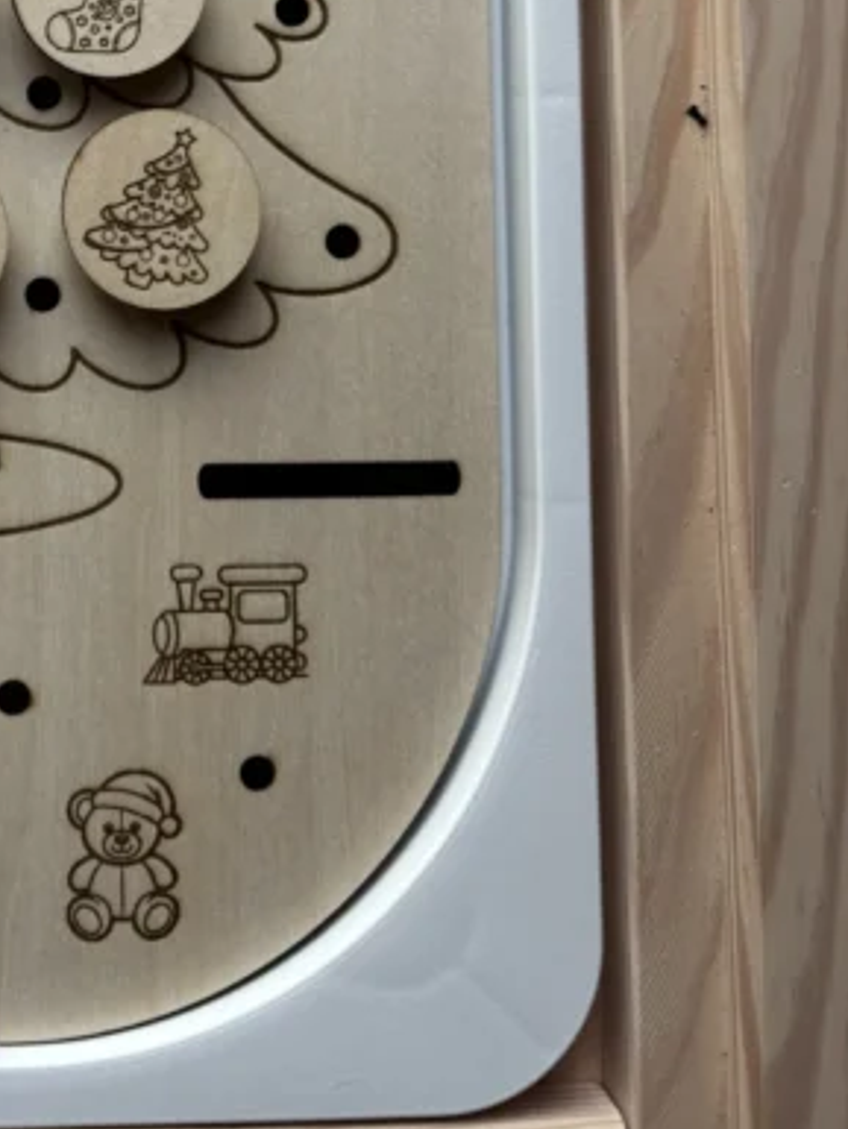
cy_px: 50
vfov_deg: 33.1
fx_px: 1763
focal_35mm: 54
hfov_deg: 25.7
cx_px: 0
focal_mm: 5.96
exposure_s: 1/83
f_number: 1.6
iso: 125
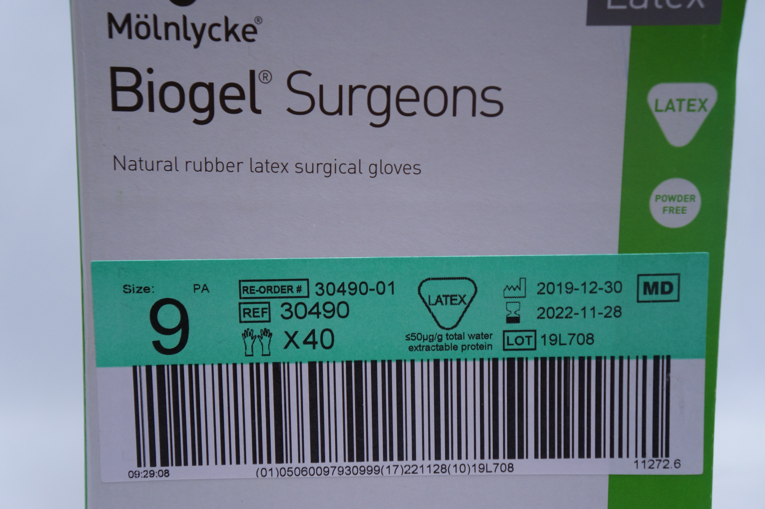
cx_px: 382
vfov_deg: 23.1
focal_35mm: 58
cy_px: 254
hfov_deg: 34.2
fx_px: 1242
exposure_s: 1/125
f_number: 4.5
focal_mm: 39
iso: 800
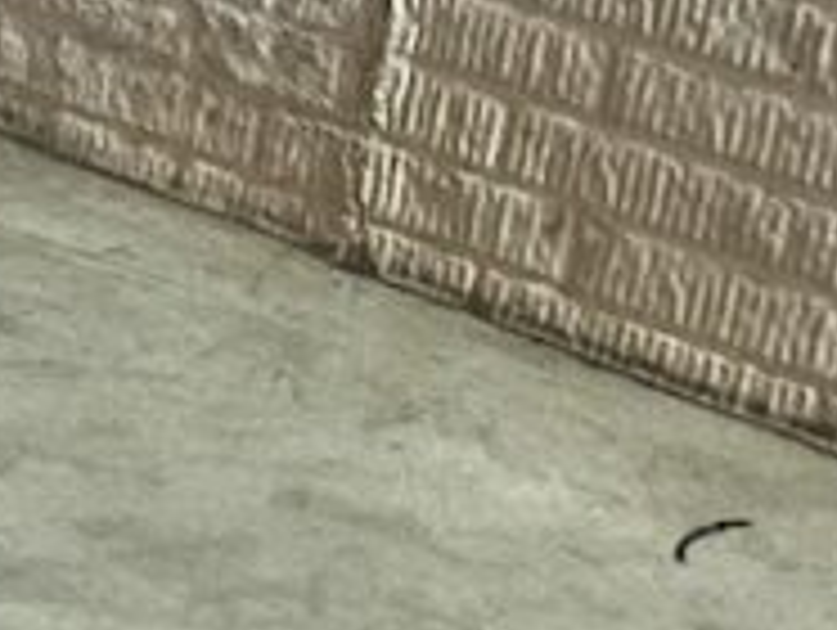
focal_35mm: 143
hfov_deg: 12.3
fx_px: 3462
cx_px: -788
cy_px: 598
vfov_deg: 10.3
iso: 640
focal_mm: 5.1
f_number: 1.6
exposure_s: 1/11
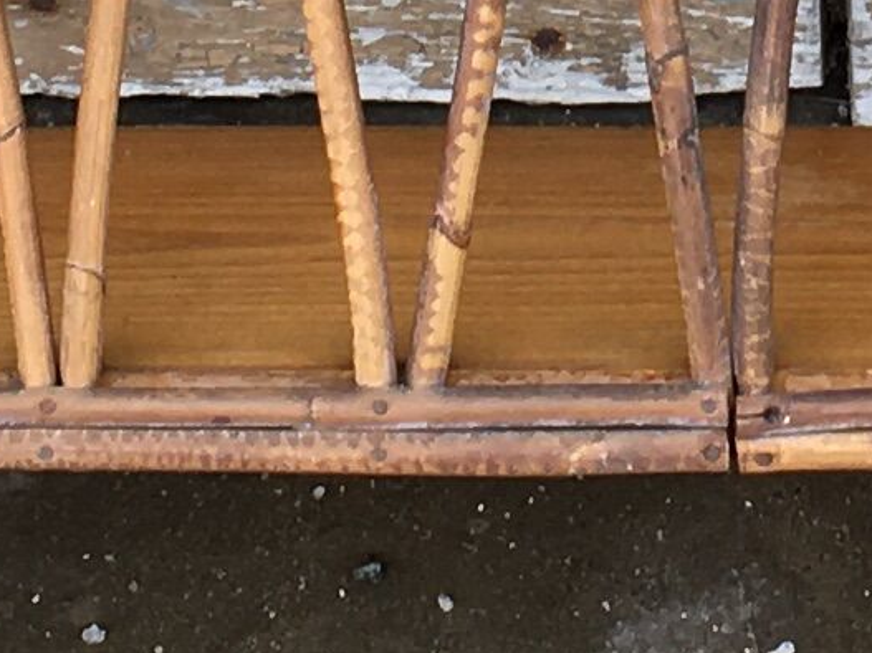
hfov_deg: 8.8
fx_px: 5591
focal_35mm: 222
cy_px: -755
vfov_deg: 6.4
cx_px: 956
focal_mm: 4.15
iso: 25
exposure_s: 1/123
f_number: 2.2
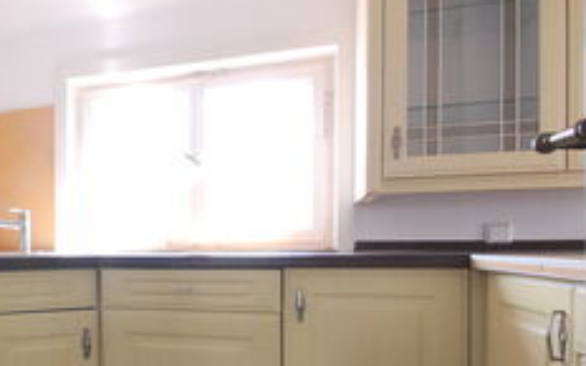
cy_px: 249
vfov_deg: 37.8
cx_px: 76
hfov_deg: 52.3
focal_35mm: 33
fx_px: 527
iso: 800
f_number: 11
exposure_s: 1/13
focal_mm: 10
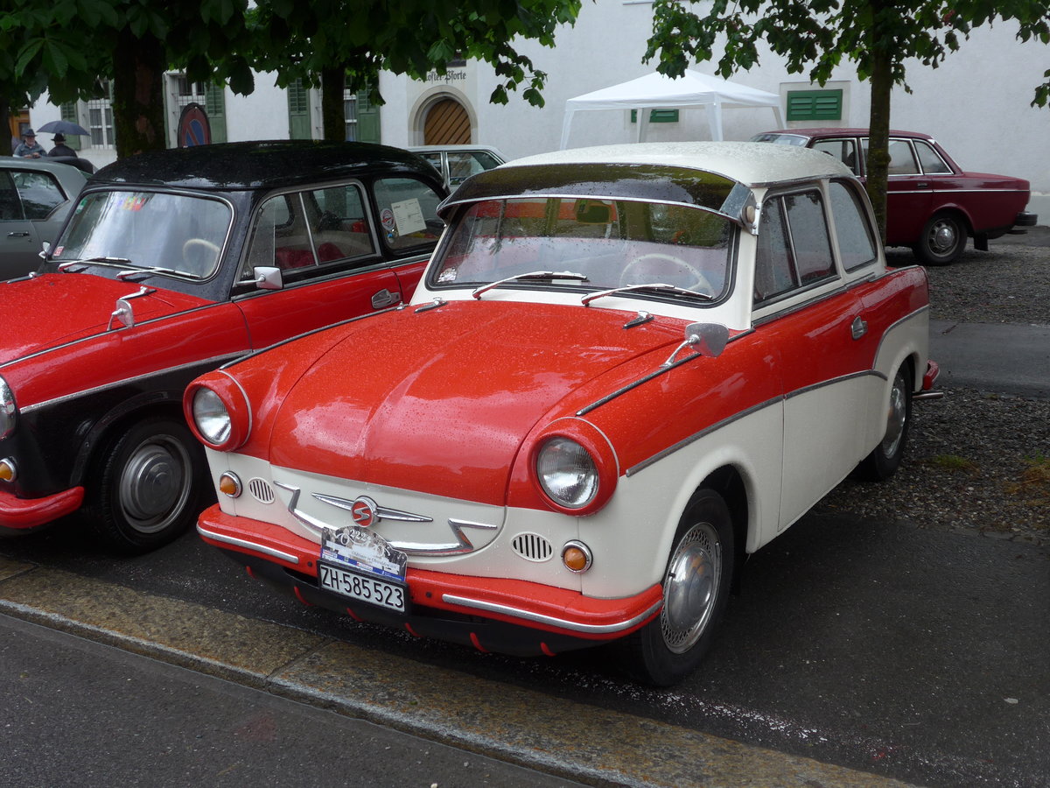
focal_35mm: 39
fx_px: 1183
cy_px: 394
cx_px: 525
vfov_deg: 36.8
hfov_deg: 47.9
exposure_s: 1/200
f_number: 2.8
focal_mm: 8
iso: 80
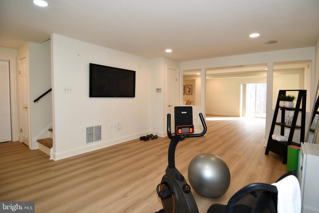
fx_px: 159
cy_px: 106
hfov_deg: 90.0
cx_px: 160
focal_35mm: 18
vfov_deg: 67.4
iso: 200
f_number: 4
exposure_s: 1/60
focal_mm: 12
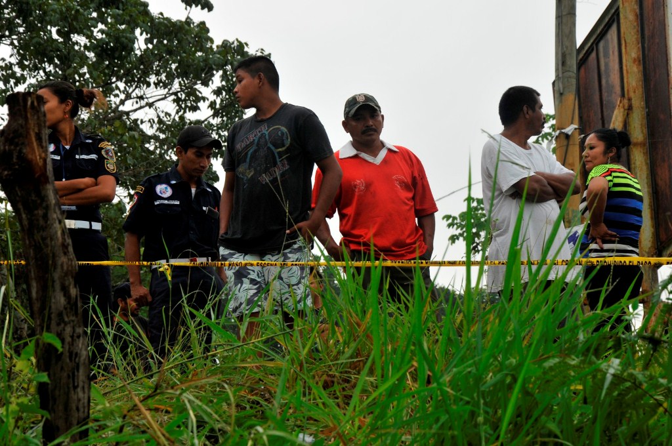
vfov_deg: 12.1
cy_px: 223
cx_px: 336
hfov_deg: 18.2
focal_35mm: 112
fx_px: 2097
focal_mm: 75
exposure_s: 1/125
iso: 320
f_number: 5.3
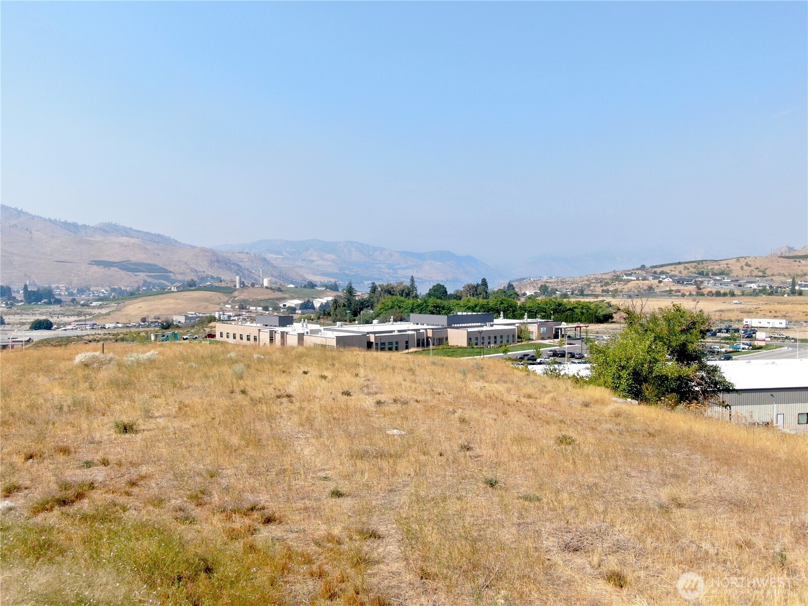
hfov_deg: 55.4
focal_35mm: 33
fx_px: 770
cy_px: 303
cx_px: 404
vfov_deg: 42.9
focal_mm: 5.69
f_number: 3.2
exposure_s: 1/800
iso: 100
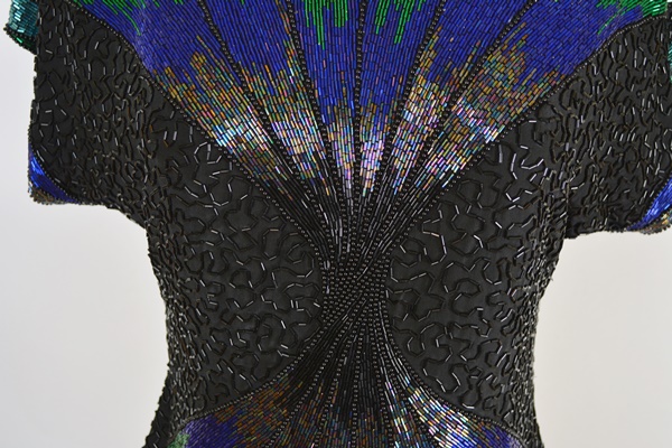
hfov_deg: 41.1
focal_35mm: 48
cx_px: 336
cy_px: 224
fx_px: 896
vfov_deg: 28.1
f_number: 4.8
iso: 500
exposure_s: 1/60
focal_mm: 32
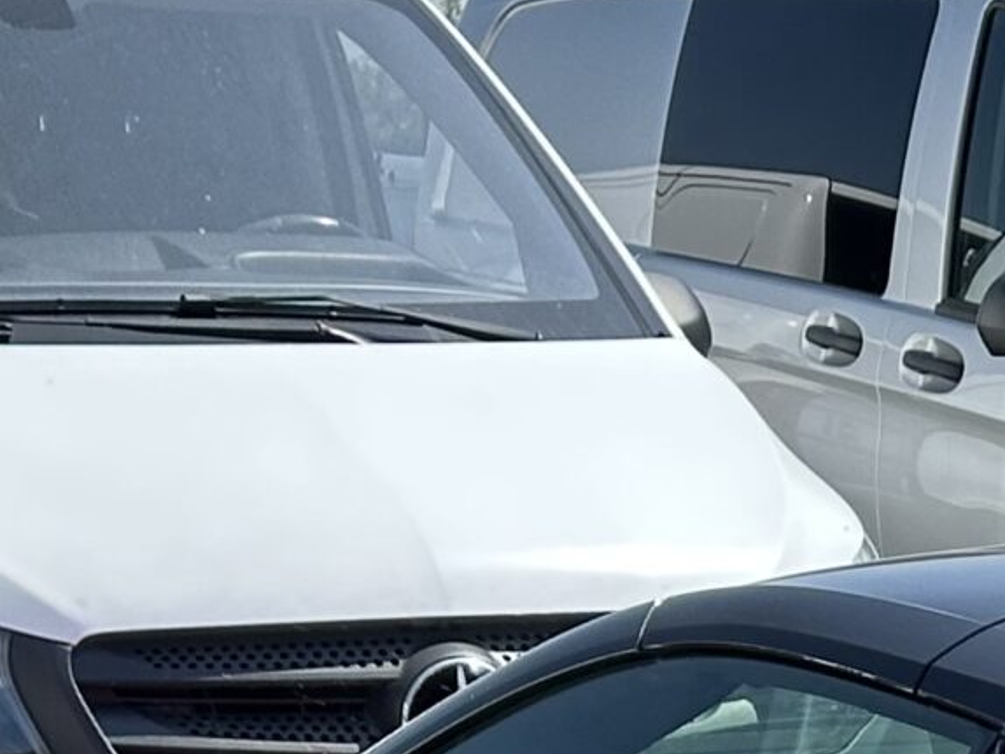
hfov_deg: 8.9
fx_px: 6216
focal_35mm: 214
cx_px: 1765
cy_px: 1391
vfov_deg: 6.8
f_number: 1.78
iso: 64
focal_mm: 6.86
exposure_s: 1/1541
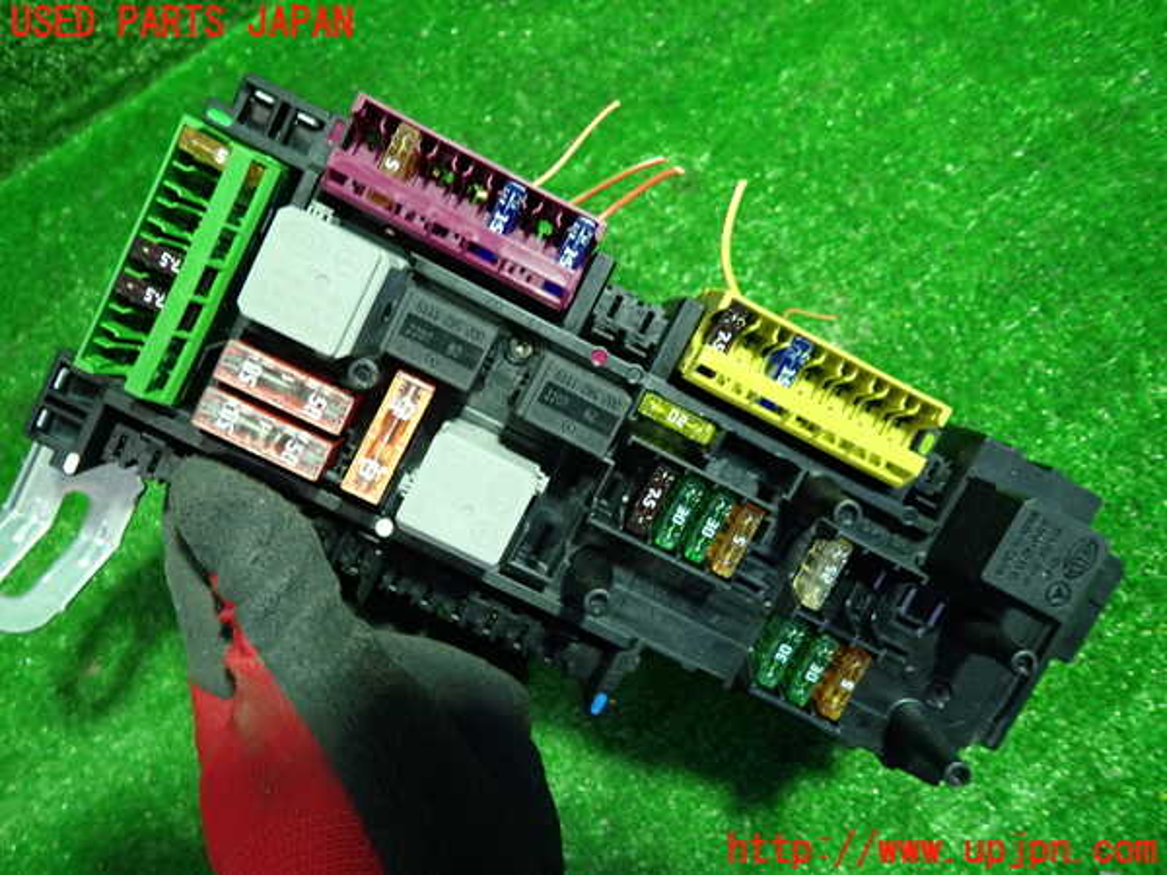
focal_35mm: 25
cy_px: 438
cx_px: 584
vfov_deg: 54.9
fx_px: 843
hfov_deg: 69.4
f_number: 2
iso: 320
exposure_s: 1/30
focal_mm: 4.5
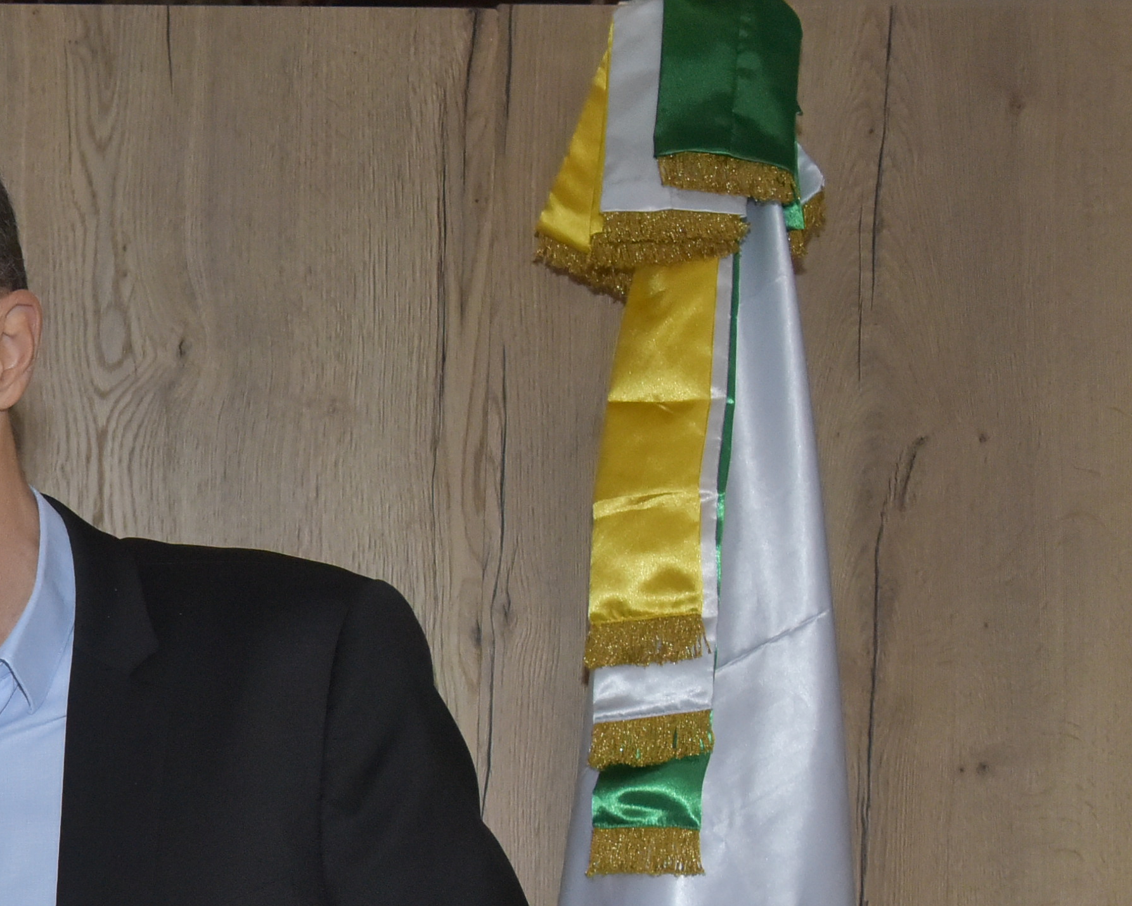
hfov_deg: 15.6
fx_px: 3887
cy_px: 940
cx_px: -427
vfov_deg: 13.1
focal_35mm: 116
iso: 2500
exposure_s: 1/200
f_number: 8
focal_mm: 40
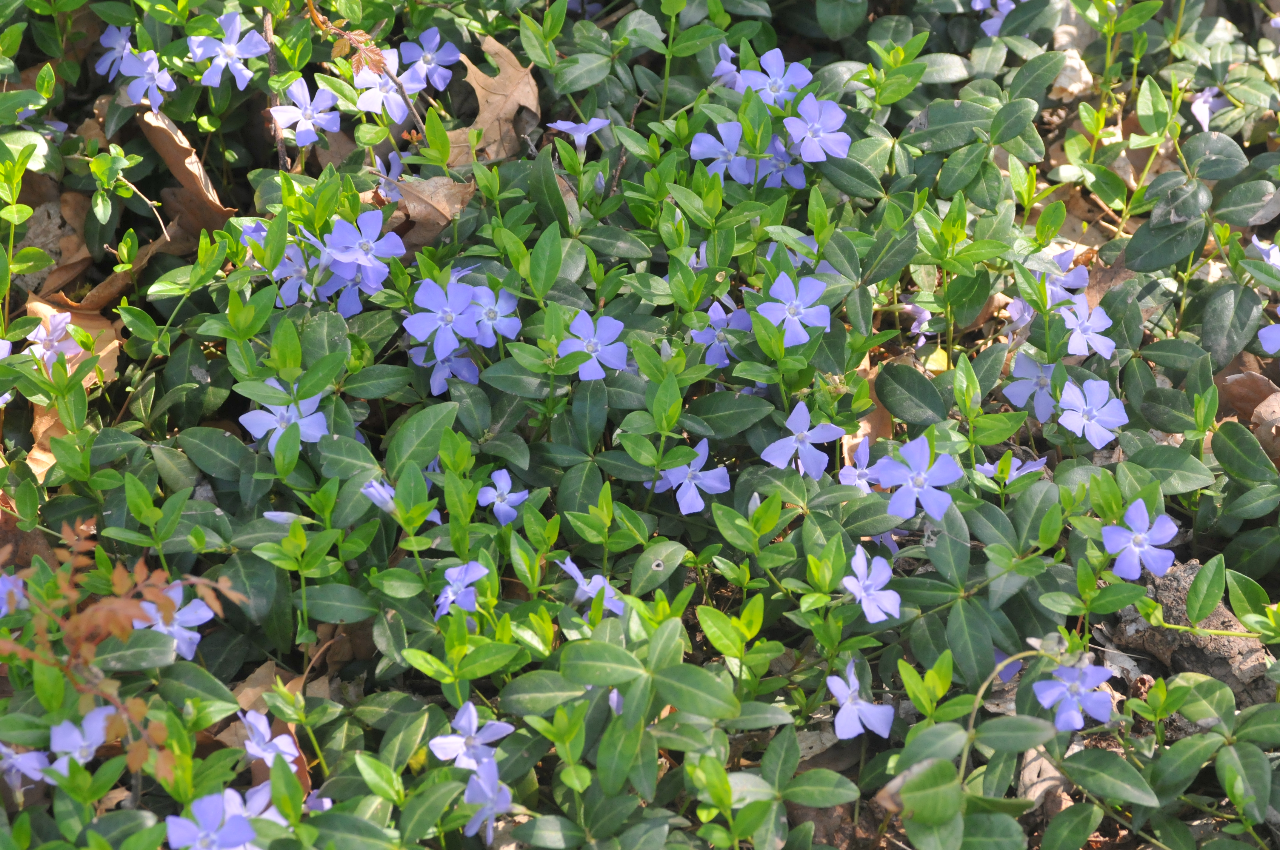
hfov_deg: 17.1
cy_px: 425
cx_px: 640
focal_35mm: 120
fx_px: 4261
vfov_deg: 11.4
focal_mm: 80
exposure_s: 1/200
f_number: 7.1
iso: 800
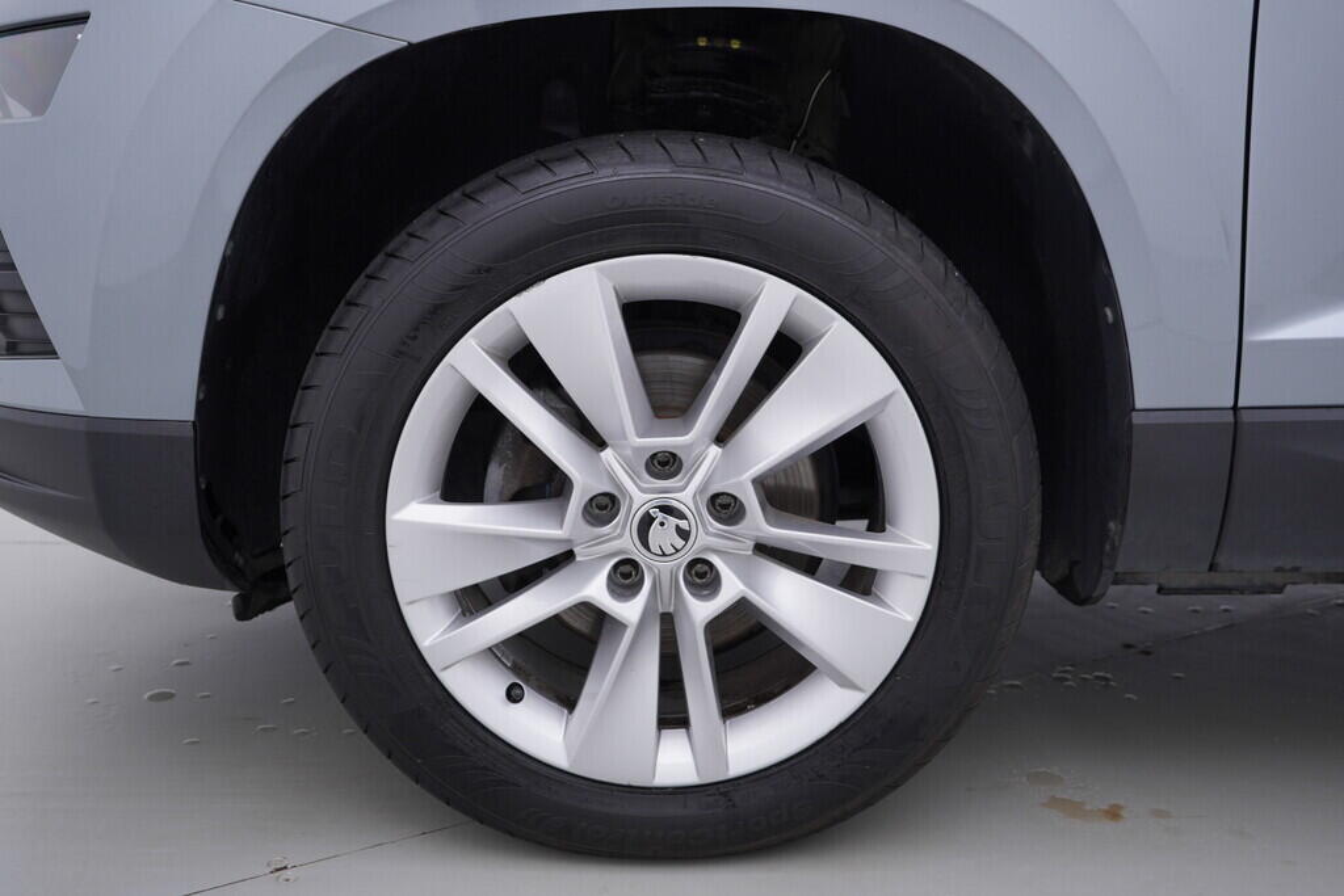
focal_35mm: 36
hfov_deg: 53.1
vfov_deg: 36.9
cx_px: 672
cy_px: 448
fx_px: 1344
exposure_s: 1/60
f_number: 4
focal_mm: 24
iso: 125
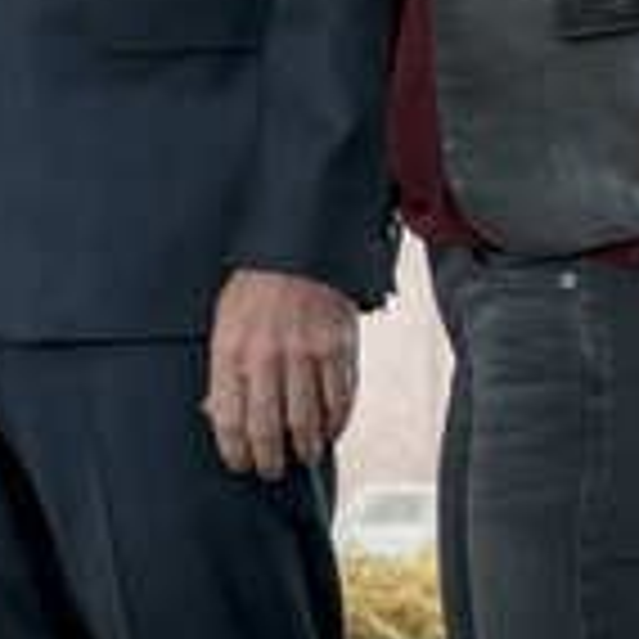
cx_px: -760
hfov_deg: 4.9
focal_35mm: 349
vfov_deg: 5.0
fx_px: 7289
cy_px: -18
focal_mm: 75
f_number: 4
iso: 1000
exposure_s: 1/125
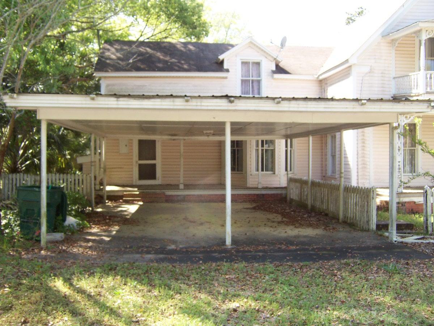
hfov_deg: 55.4
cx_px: 217
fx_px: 414
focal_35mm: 33
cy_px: 163
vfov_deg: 42.9
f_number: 3.4
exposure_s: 1/125
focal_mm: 5.5
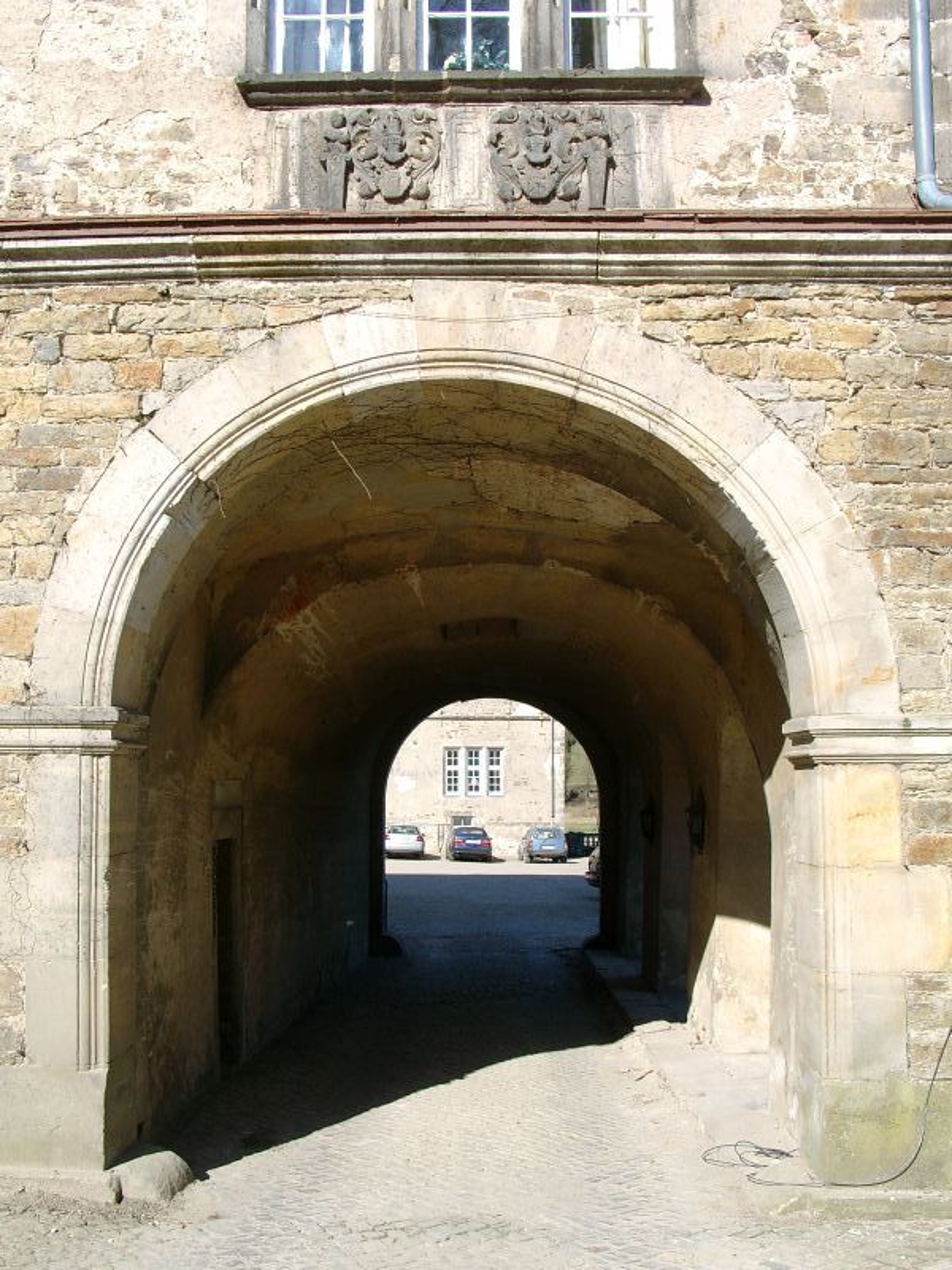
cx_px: 476
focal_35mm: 34
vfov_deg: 54.0
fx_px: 1247
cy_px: 635
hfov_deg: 41.8
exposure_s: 1/560
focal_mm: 7.13
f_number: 4
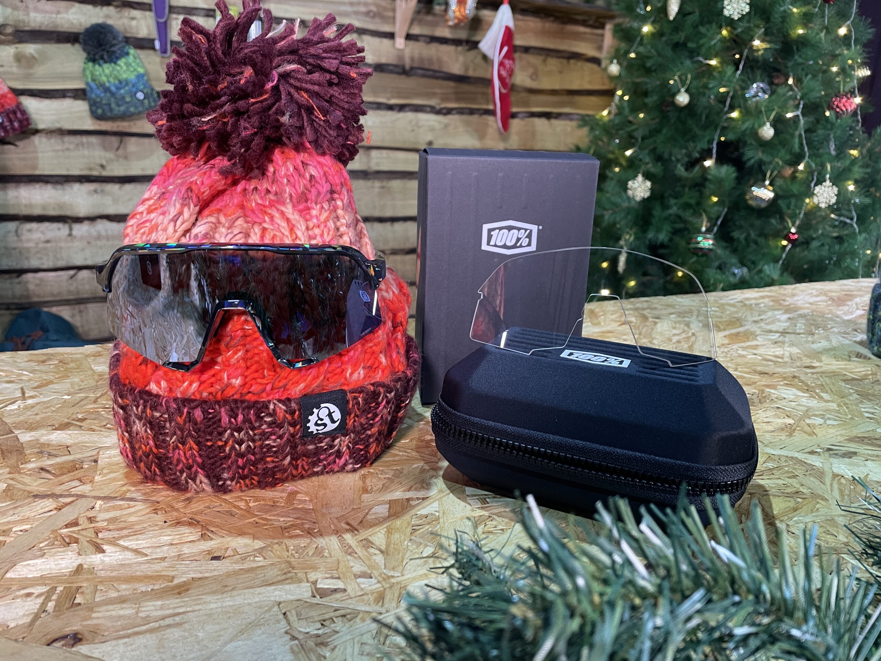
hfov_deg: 67.3
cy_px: 330
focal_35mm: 26
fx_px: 662
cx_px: 440
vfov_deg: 53.1
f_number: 1.6
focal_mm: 4.2
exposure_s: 1/50
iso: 250
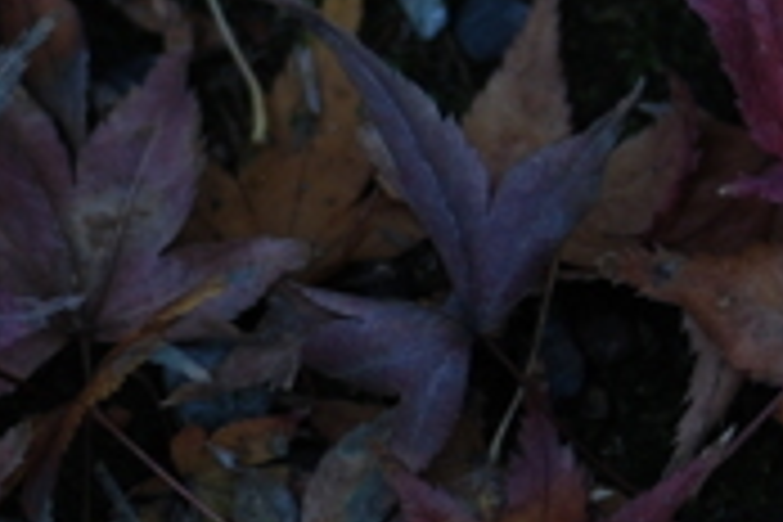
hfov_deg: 2.4
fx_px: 18246
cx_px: -1084
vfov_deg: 1.6
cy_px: 470
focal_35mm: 839
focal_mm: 95
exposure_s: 1/30
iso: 100
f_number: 2.8
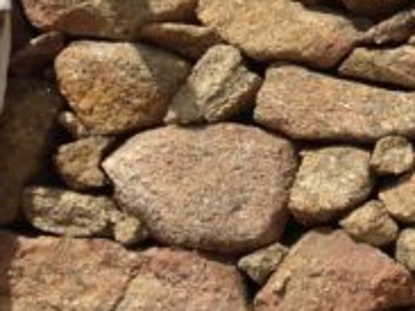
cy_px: -159
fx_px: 2216
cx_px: 755
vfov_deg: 7.9
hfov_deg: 10.1
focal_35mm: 185
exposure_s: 1/2169
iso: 50
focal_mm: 4.12
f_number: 2.4
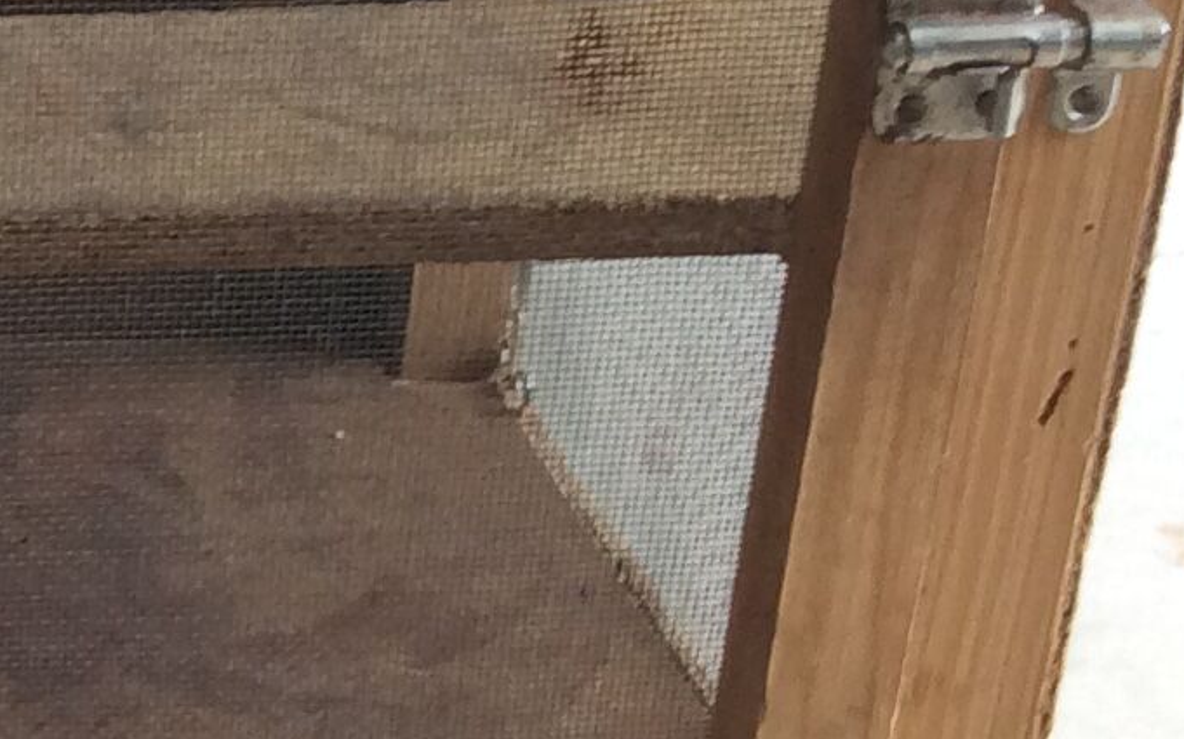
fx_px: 4161
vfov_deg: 10.1
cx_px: -685
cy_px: 396
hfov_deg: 14.8
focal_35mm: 129
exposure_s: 1/25
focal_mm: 3.3
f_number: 2.4
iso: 64
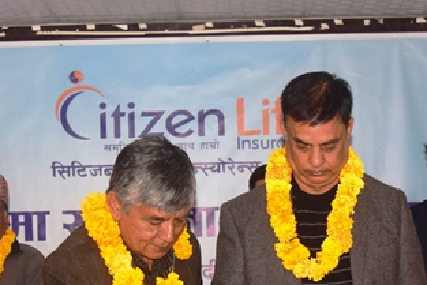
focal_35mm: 98
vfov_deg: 13.8
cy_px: 284
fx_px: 1163
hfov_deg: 20.8
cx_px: 250
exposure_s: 1/60
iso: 100
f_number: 3.8
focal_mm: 20
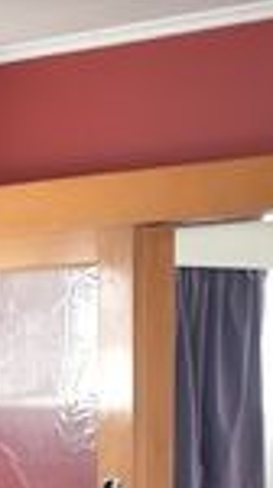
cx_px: -364
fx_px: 3018
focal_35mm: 234
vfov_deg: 9.0
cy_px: 752
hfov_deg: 5.0
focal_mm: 29
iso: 800
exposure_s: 1/100
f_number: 5
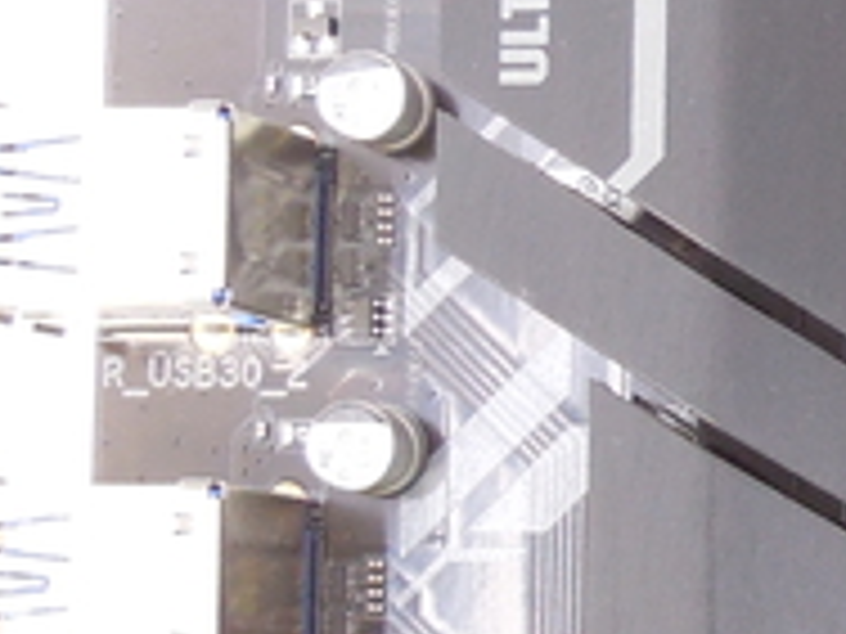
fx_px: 3324
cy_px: 558
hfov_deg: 12.9
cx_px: 1606
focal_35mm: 136
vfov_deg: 10.8
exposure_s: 1/30
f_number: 3.1
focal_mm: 4.5
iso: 220
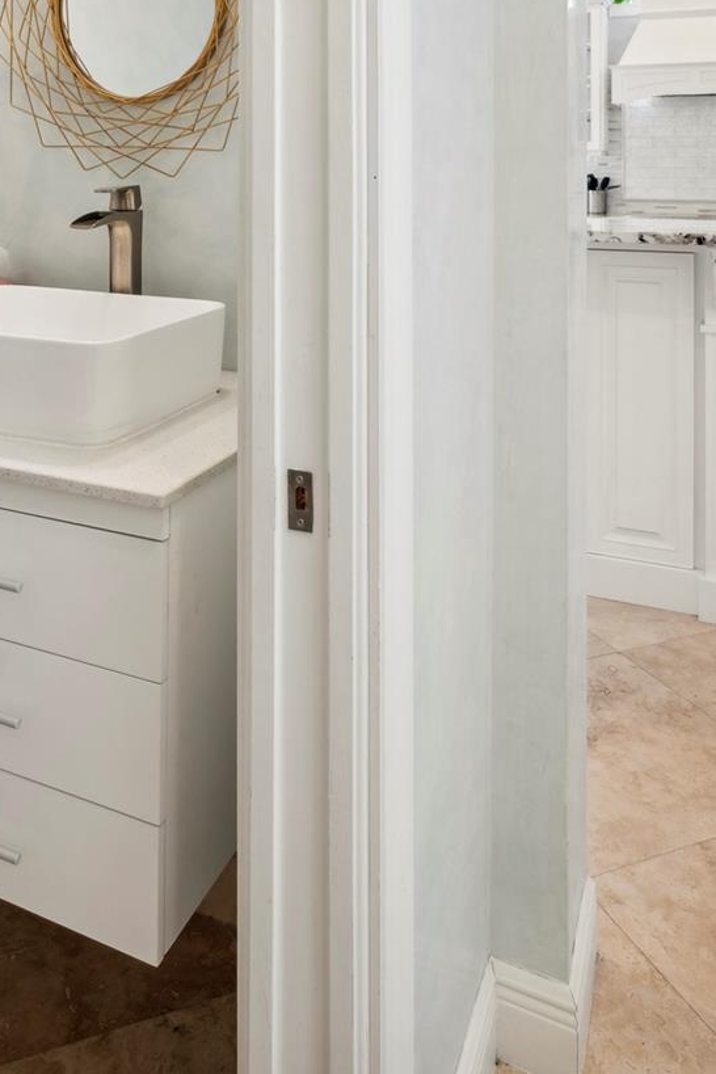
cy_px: 151
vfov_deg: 55.5
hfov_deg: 43.3
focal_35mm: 30
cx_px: 275
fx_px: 895
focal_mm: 16
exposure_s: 1/8
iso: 400
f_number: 8
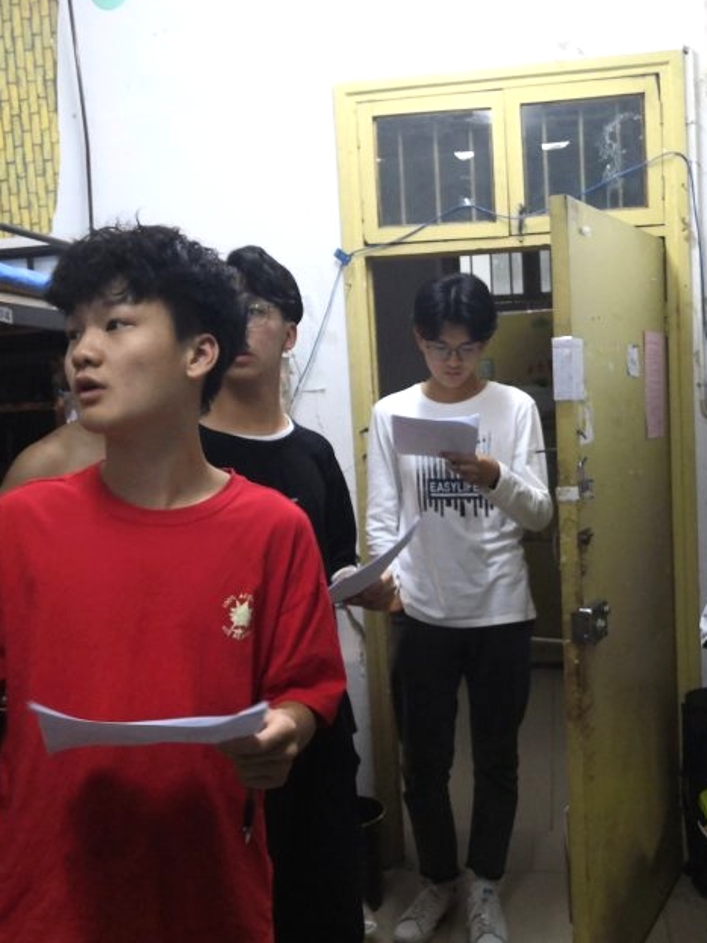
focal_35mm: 37
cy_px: 462
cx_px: 419
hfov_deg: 38.5
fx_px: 1008
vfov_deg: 50.1
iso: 320
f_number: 1.8
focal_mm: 3.95
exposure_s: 1/33.3
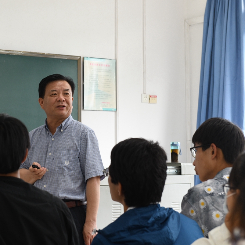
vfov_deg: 16.3
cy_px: 111
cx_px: 61
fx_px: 857
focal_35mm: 107
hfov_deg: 16.2
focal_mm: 70
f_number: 5.6
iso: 1000
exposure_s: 1/40
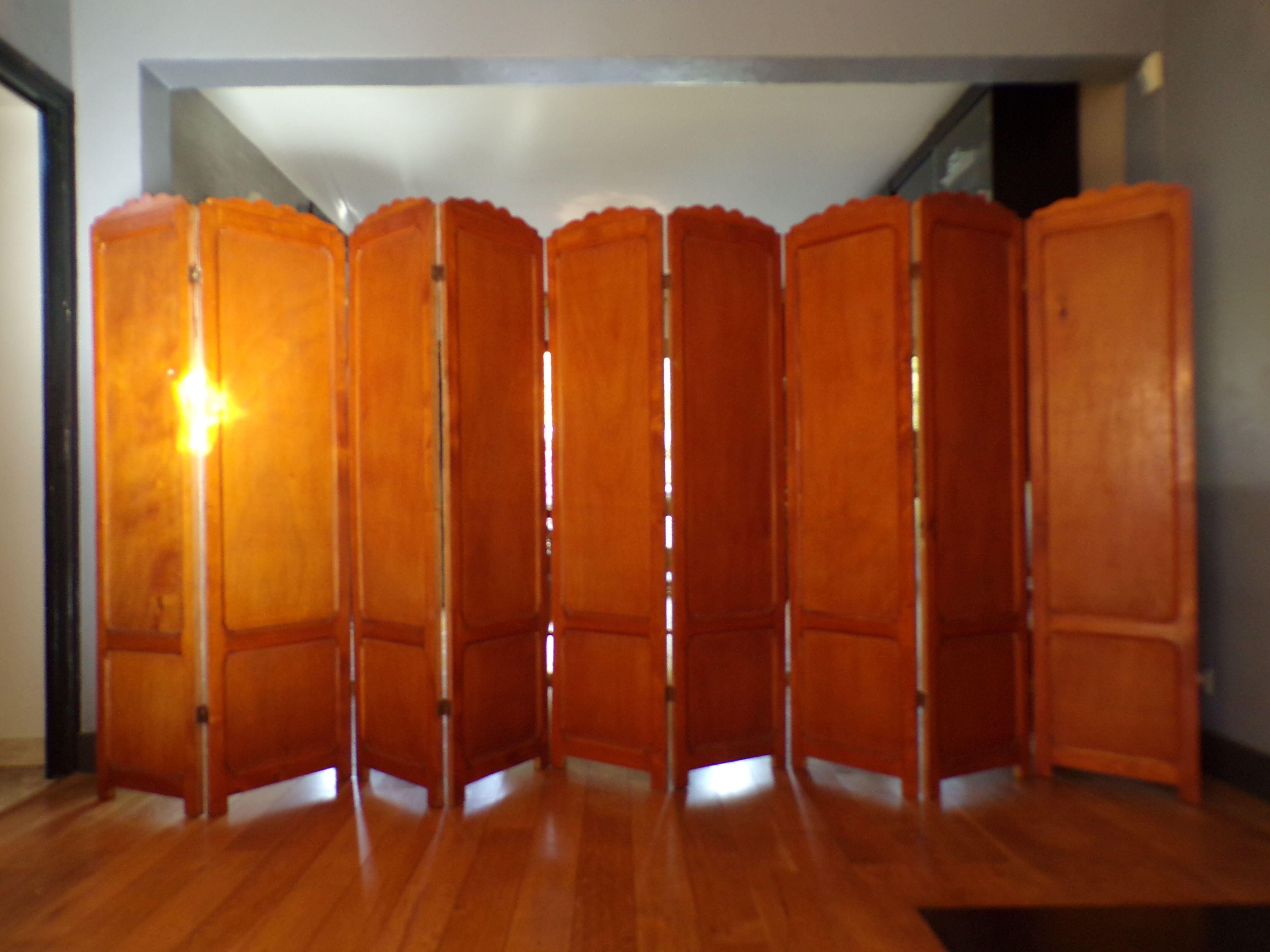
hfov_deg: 71.6
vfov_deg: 56.8
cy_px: 476
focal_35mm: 24
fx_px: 881
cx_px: 635
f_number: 3
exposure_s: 1/34
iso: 187
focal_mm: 4.3
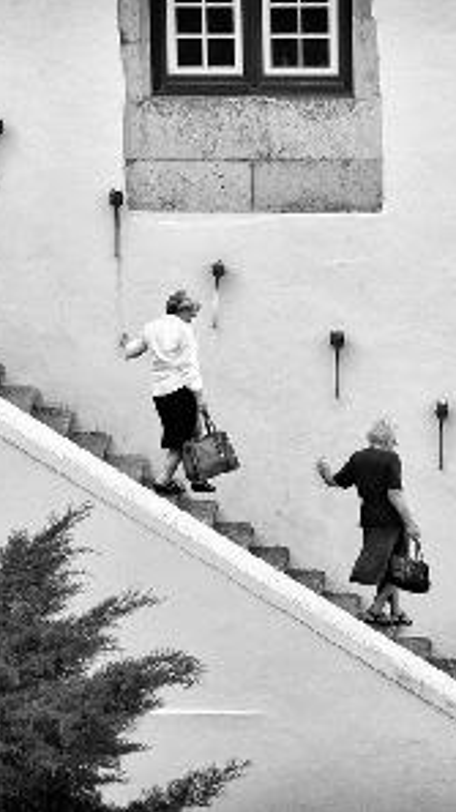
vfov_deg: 23.2
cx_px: 423
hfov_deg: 13.0
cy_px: 405
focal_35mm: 92
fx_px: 1978
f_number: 5
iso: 100
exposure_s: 1/125
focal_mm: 39
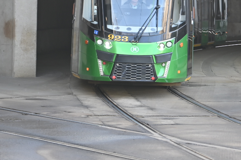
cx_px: 153
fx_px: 1138
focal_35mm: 170
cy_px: -17
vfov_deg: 8.0
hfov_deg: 12.1
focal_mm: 70
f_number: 3.2
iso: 125
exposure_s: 1/125
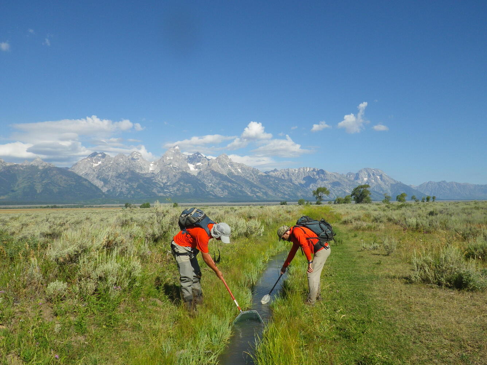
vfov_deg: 49.7
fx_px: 394
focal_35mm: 28
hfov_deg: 63.4
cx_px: 244
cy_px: 182
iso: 80
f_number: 4.2
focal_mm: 5
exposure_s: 1/640
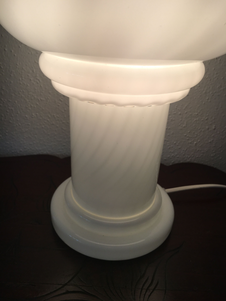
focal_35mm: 29
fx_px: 252
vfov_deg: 61.7
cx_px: 113
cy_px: 150
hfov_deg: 48.2
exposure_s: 1/153
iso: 25
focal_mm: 4.15
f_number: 2.2
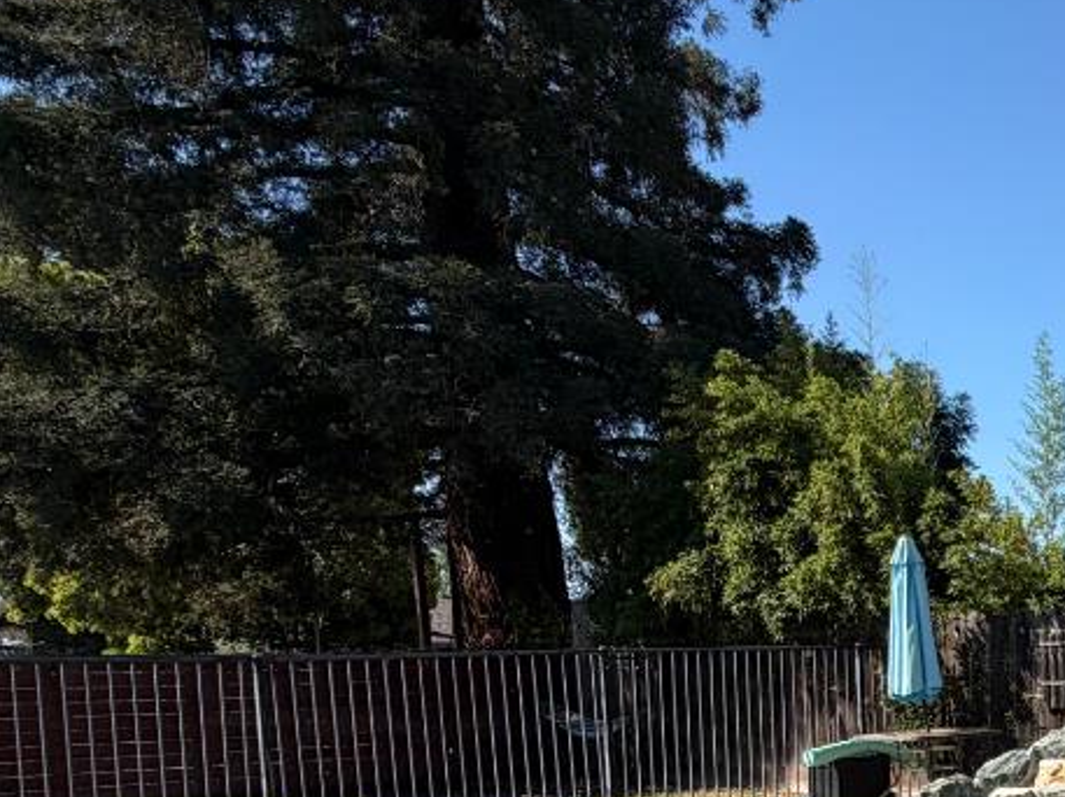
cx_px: 1186
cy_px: 754
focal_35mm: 46
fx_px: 1414
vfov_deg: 29.8
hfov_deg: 35.1
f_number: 2.2
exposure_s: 1/770
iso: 20
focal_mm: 2.22
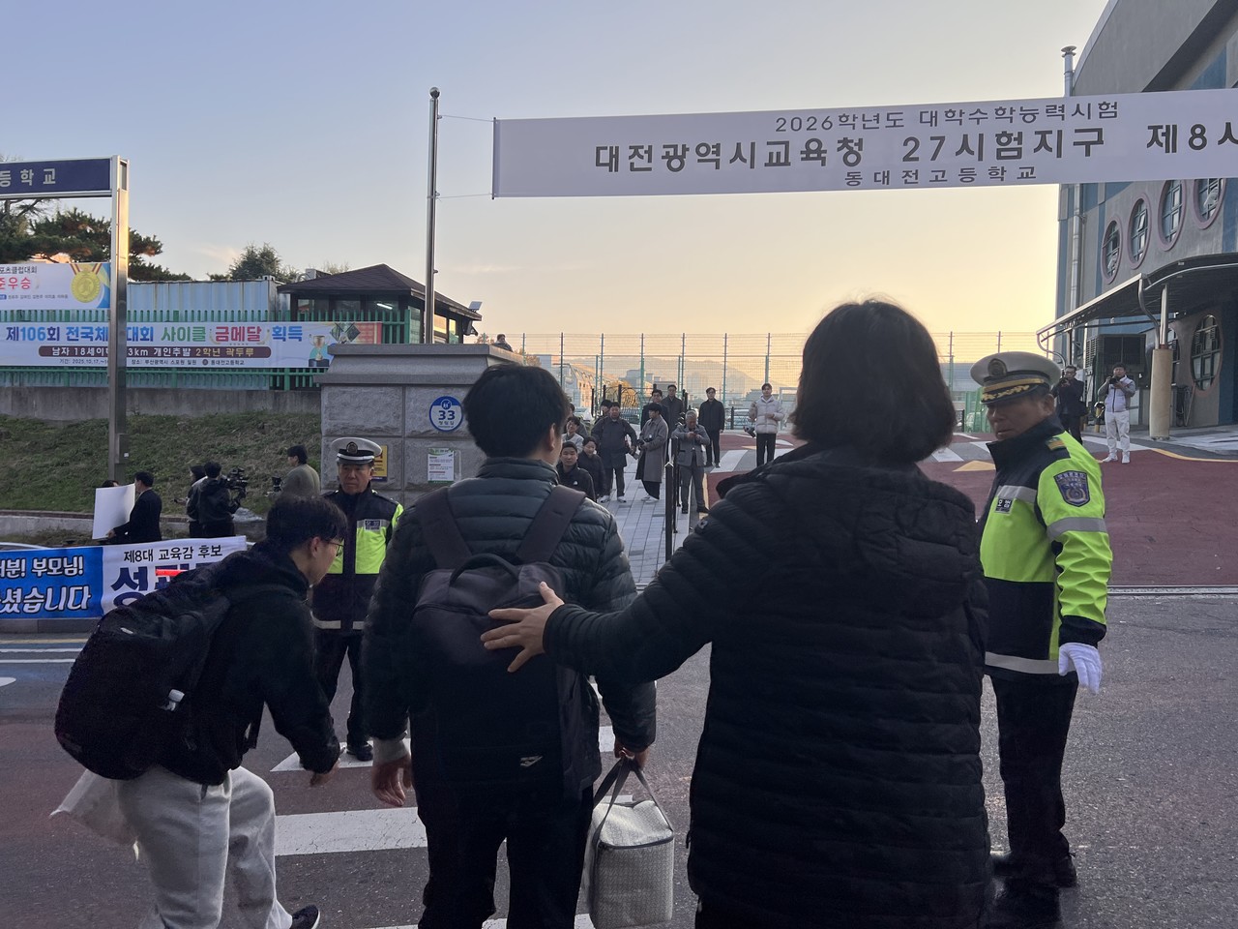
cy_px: 464
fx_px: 930
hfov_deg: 67.3
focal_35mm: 26
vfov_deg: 53.1
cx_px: 619
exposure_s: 1/1361
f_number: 1.5
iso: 50
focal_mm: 5.7
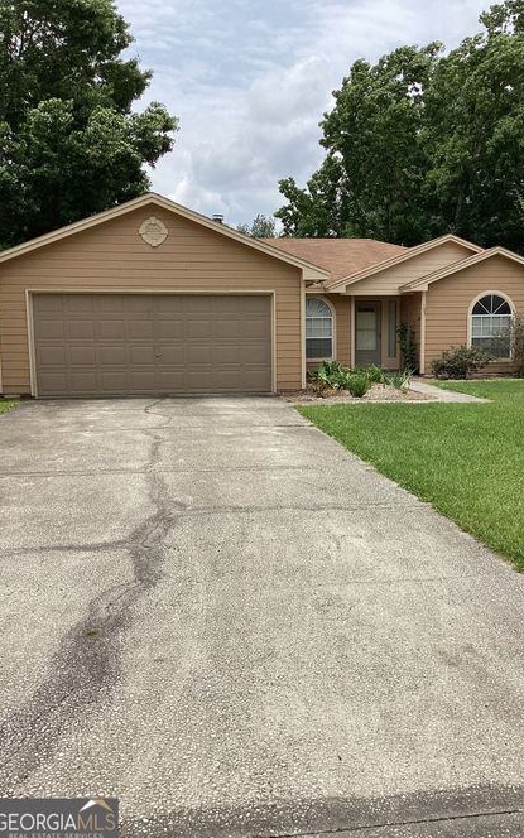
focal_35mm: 33
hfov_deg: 38.2
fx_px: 754
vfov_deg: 58.1
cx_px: 308
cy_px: 420
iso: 25
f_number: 2.4
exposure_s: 1/1852
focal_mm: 3.3
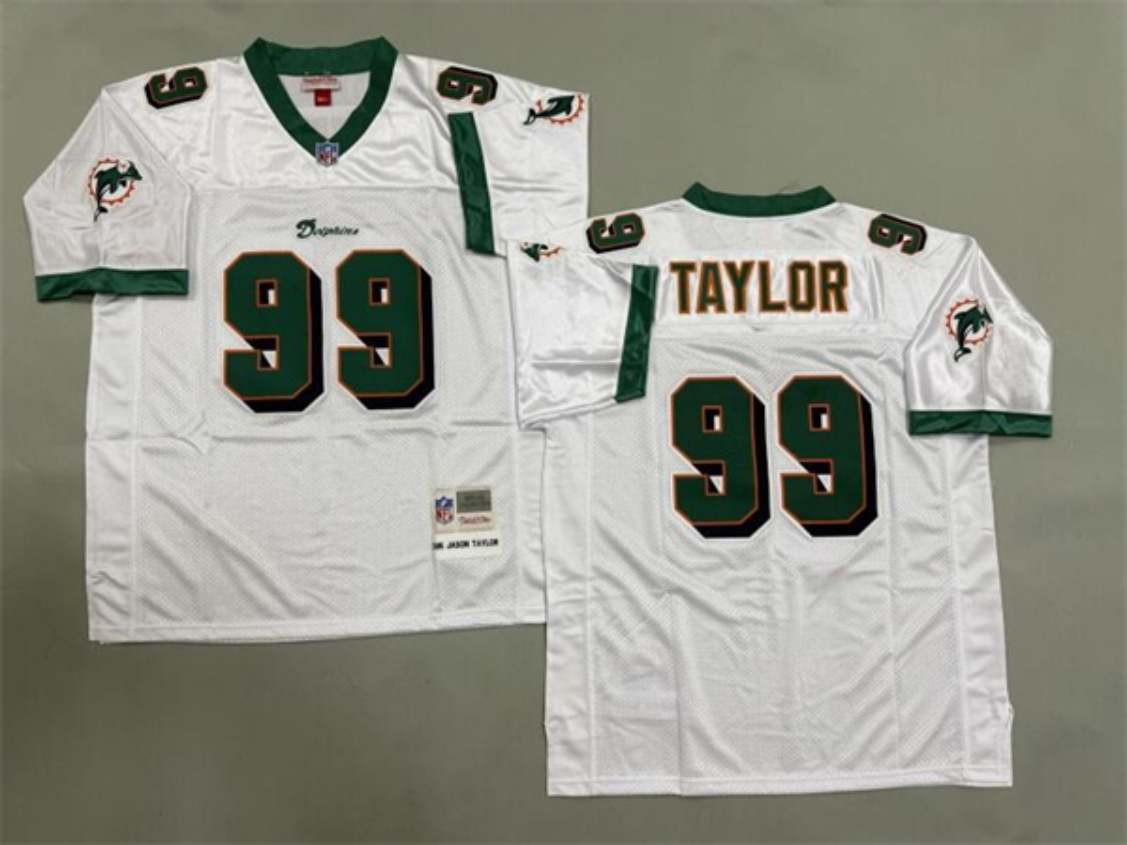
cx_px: 564
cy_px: 422
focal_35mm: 24
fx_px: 781
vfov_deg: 56.8
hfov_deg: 71.6
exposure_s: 1/100
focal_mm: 6.76
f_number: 1.78
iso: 125
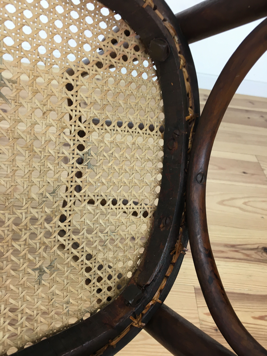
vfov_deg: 61.7
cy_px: 178
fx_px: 298
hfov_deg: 48.2
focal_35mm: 29
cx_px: 134
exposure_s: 1/33
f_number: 2.2
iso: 64
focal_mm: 4.15
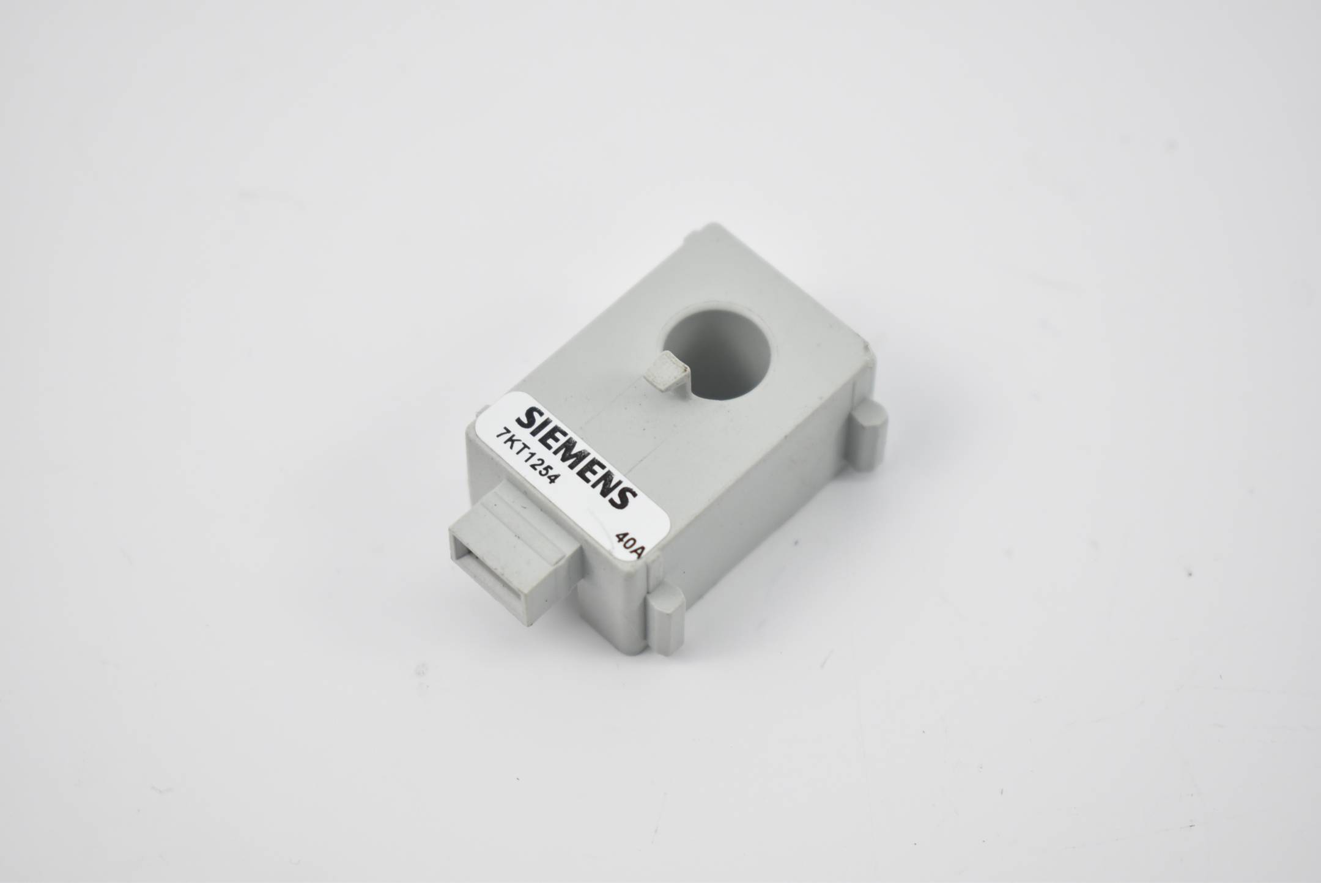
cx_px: 660
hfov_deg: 24.6
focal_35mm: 82
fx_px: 3030
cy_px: 442
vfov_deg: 16.6
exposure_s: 1/100
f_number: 5.6
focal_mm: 55
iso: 400
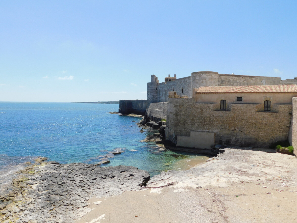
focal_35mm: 28
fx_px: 240
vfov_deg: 49.7
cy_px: 112
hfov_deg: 63.4
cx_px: 148
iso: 125
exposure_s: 1/500
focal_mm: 4.9
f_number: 6.4
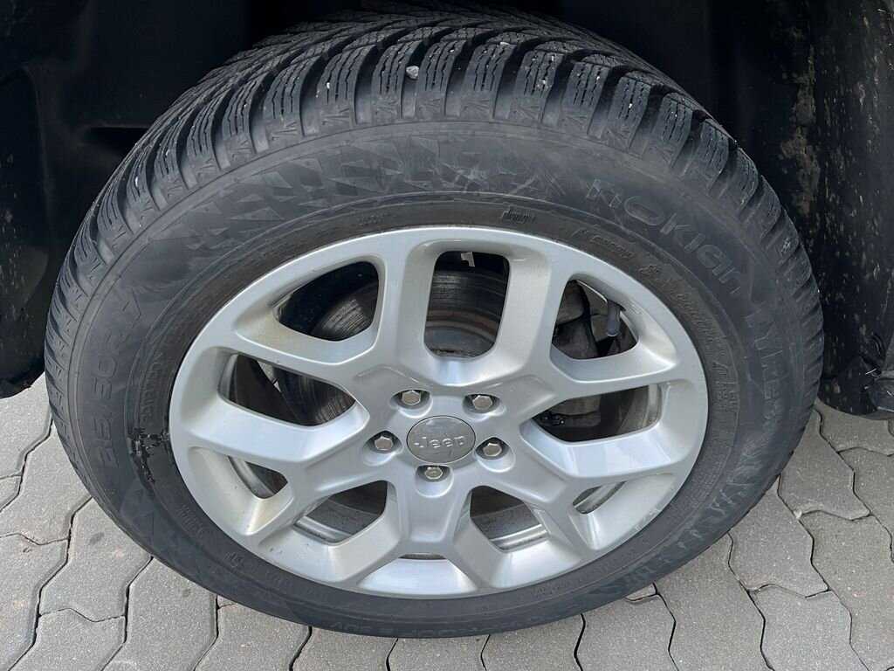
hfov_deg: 67.3
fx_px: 671
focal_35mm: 26
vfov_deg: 53.1
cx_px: 447
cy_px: 336
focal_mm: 5.1
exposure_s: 1/50
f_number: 1.6
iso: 100
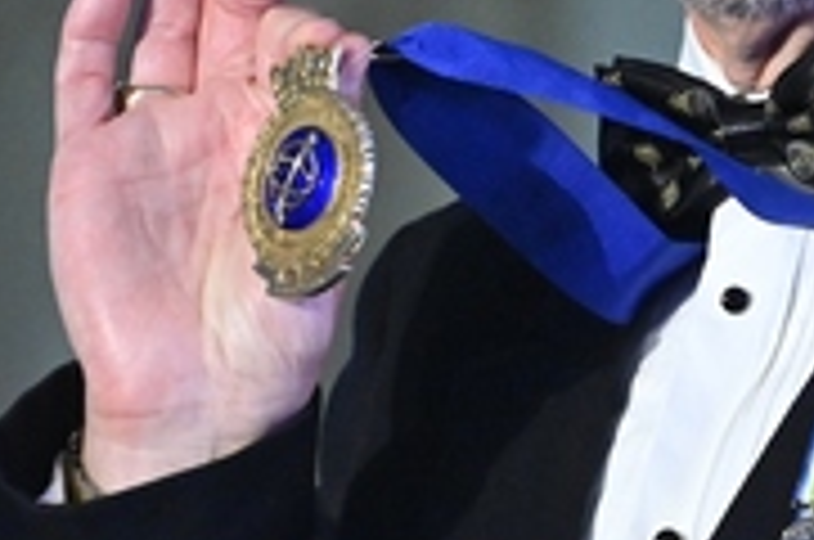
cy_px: 644
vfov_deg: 1.3
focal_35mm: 1077
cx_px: 153
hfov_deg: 1.9
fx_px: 24309
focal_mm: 180
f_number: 3.5
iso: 2500
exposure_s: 1/200
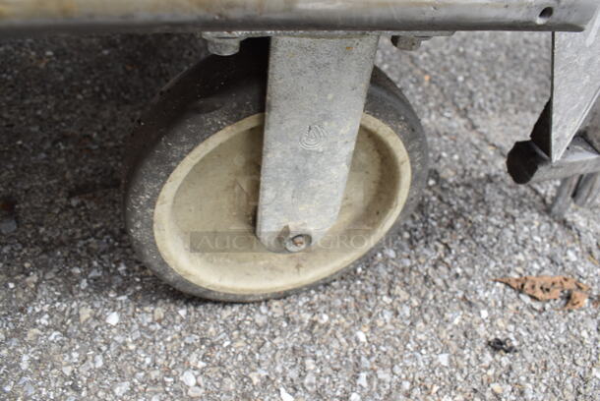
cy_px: 200
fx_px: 450
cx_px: 300
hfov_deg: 67.3
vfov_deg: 48.0
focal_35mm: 27
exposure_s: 1/60
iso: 400
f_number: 7.1
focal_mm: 18
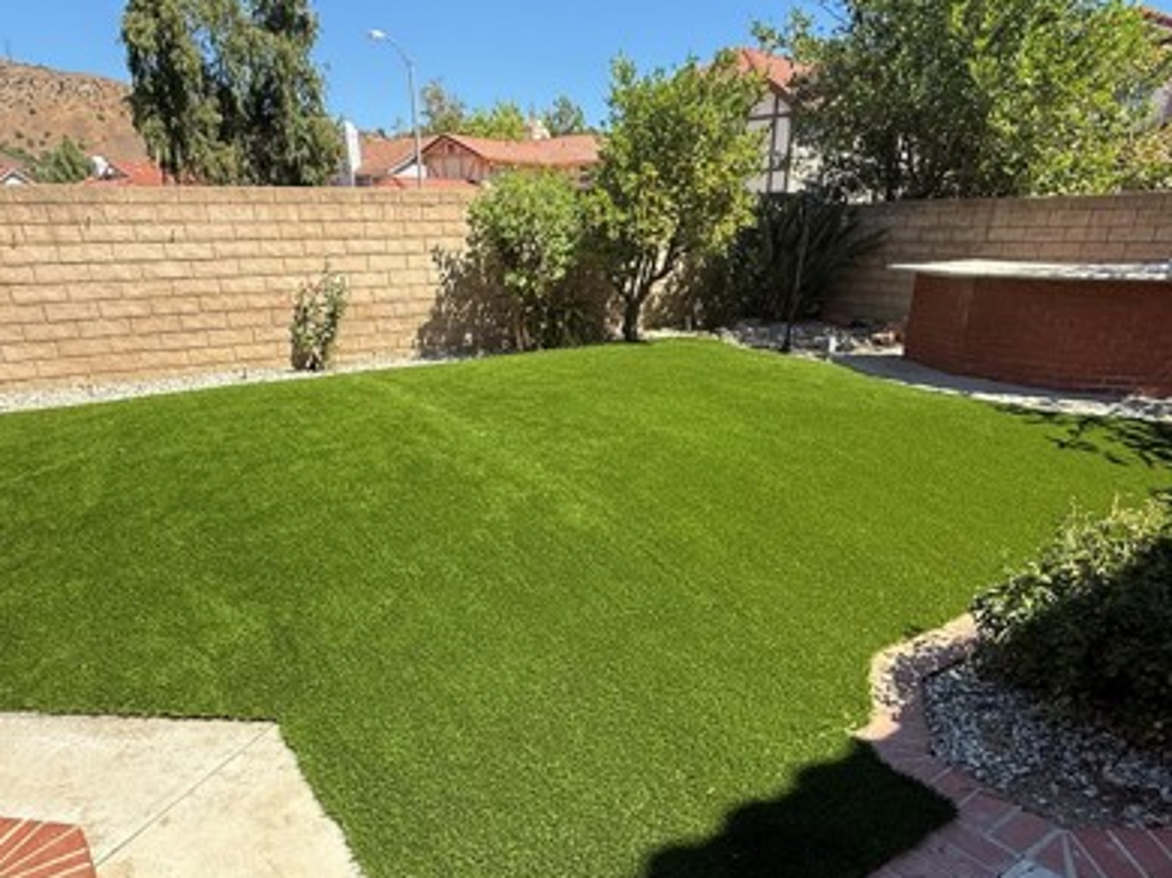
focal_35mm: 23
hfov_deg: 73.9
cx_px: 565
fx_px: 778
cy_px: 607
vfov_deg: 57.1
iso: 64
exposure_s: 1/830
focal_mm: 2.22
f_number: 2.2
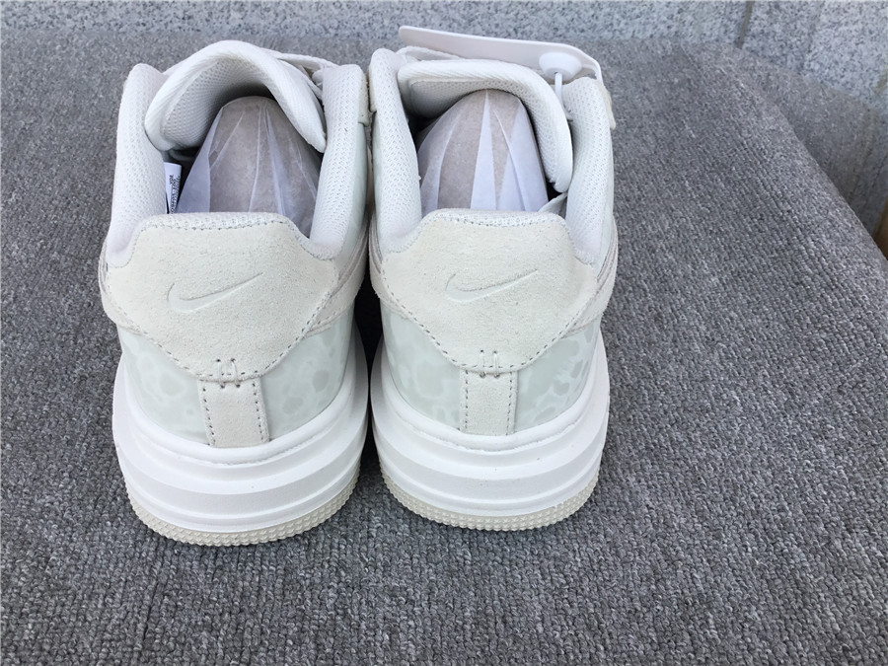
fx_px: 795
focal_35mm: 31
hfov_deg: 58.4
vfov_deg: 45.4
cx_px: 444
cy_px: 333
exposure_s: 1/269
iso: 25
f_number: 2.4
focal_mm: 3.3
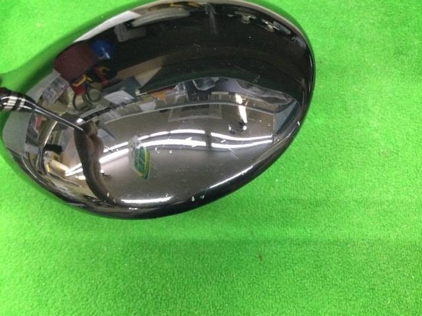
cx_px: 211
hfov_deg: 58.4
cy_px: 158
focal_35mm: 31
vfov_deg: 45.4
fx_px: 378
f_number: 2.4
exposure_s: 1/17
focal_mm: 3.3
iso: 200
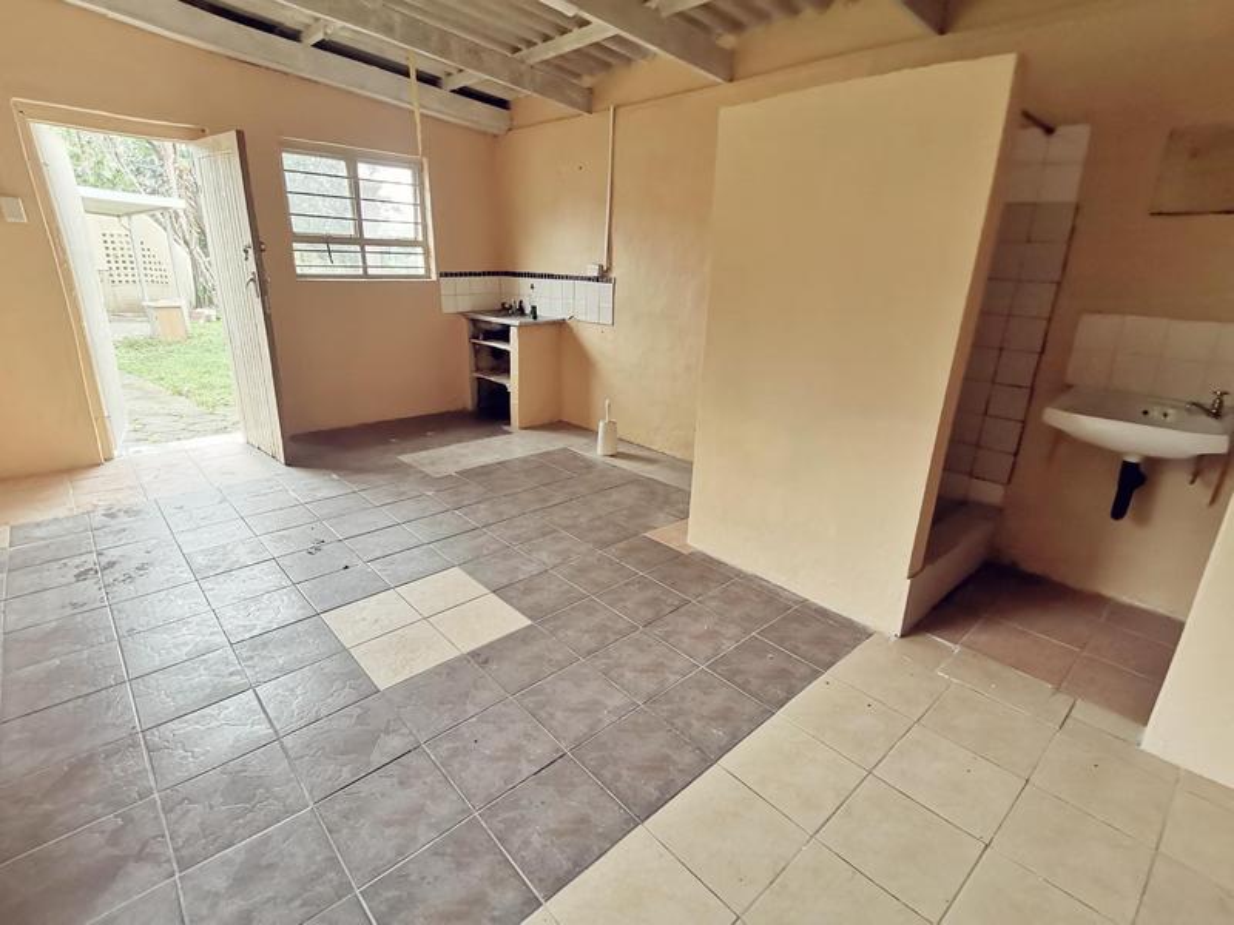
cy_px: 462
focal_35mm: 17
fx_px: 606
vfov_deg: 74.7
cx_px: 617
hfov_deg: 91.0
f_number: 2.4
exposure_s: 1/100
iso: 160
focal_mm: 1.78
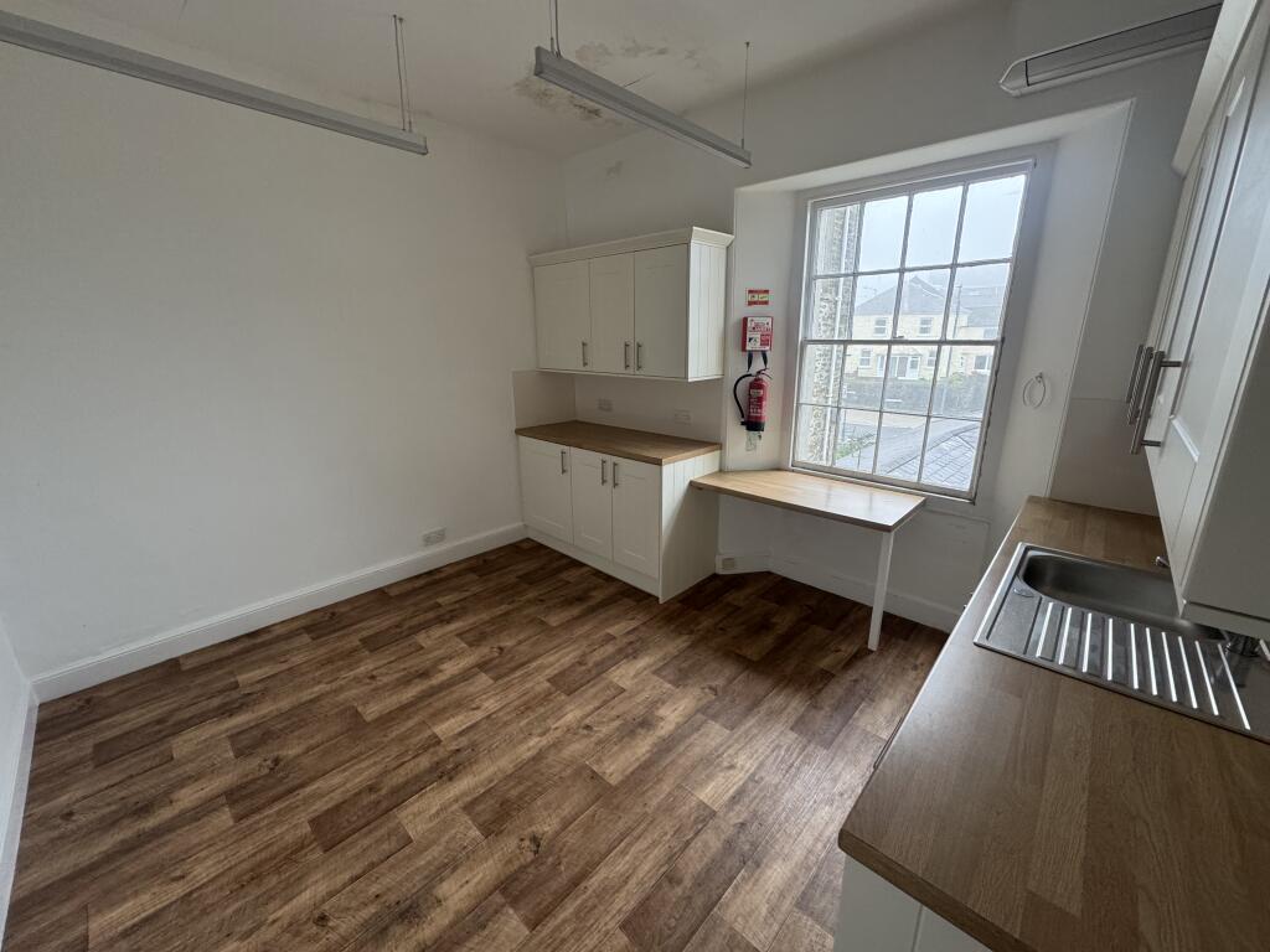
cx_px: 635
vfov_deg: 85.7
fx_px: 514
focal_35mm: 14
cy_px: 476
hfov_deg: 102.1
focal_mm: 2.22
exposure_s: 1/99
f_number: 2.2
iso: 250
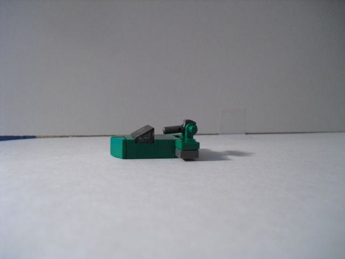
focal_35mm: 36
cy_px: 130
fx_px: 359
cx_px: 172
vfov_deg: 39.7
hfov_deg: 51.4
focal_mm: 6.3
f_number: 3.1
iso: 400
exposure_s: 1/80
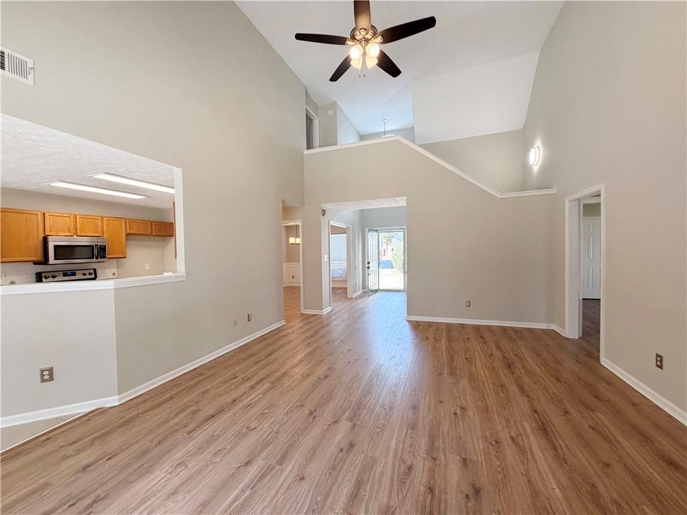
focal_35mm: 14
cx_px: 344
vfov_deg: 85.7
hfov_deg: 102.1
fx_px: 278
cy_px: 258
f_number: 2.2
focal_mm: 2.22
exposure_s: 1/120
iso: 250
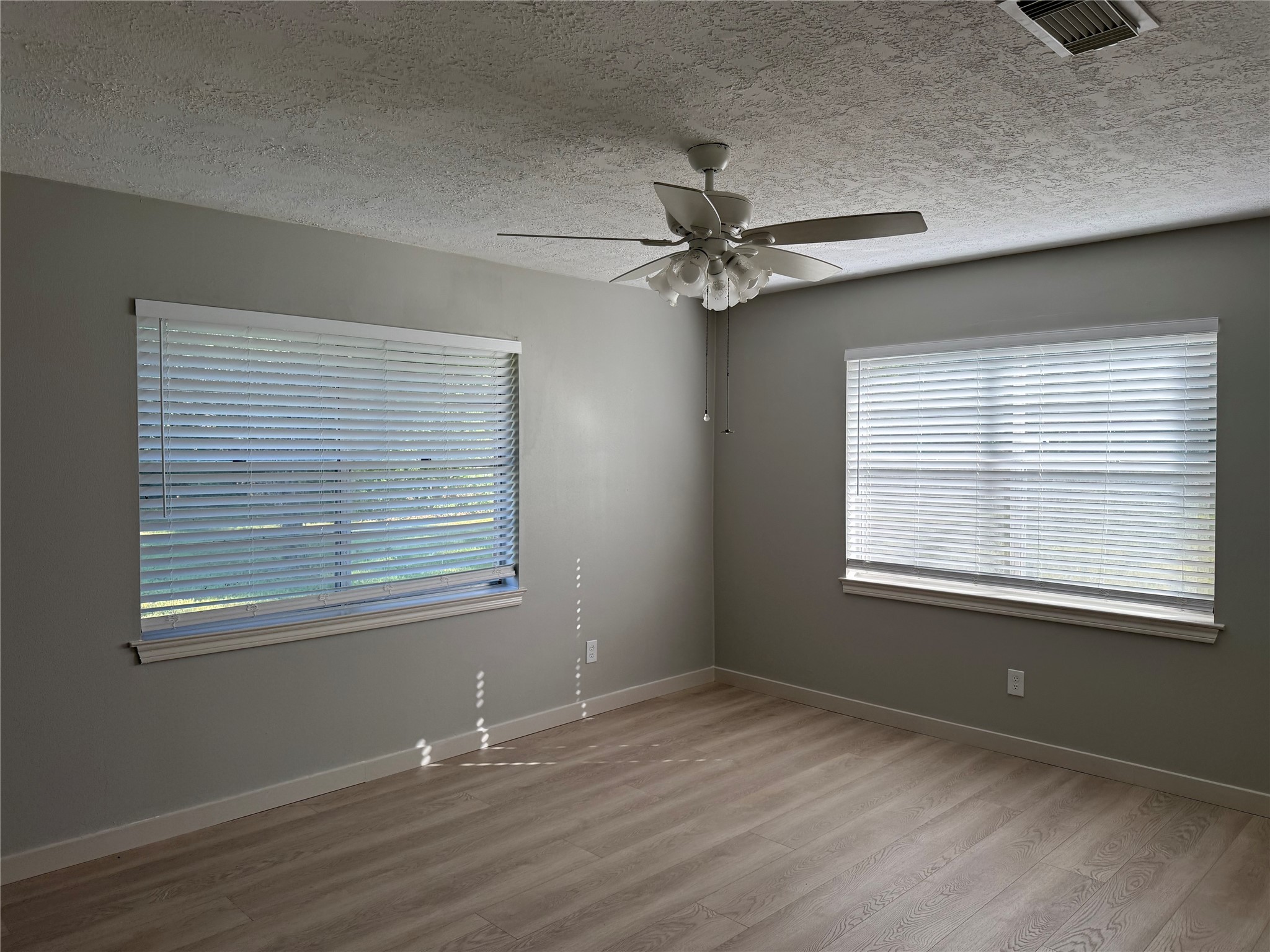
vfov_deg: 56.8
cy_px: 476
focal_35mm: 24
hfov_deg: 71.6
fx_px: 881
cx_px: 635
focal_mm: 6.76
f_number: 1.78
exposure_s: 1/416
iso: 100
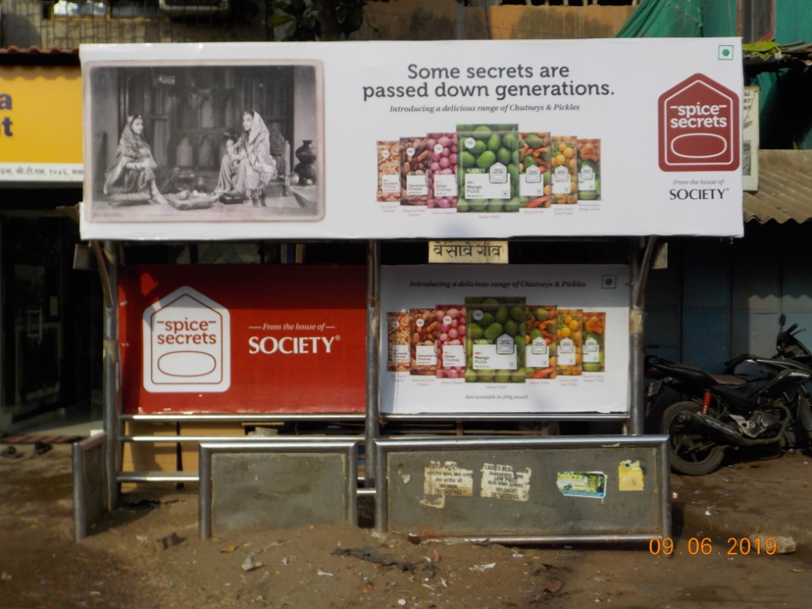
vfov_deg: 37.7
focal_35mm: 38
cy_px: 304
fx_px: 891
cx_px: 406
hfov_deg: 49.0
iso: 125
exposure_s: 1/1250
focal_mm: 5.2
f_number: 3.7
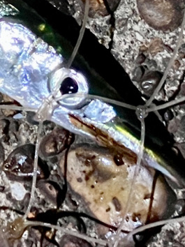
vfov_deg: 24.0
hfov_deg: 18.2
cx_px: 95
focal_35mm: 81
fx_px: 578
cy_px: 82
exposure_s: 1/60
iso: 320
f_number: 1.8
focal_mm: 3.99
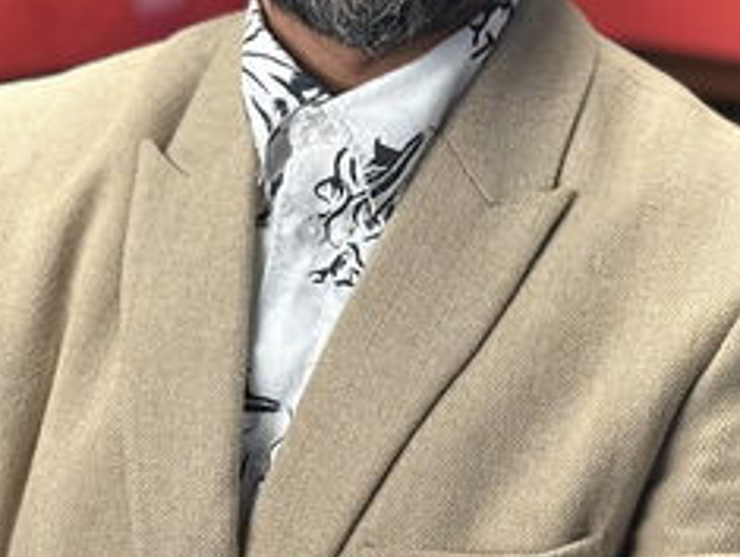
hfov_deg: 17.1
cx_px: 315
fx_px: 2462
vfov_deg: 12.7
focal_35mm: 115
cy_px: -66
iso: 800
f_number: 1.78
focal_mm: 6.86
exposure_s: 1/33
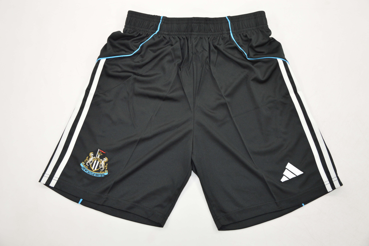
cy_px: 123
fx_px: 430
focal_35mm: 42
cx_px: 184
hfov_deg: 46.4
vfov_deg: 31.8
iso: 400
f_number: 4
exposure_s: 1/200
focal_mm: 28
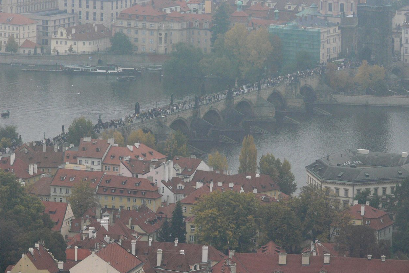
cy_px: 121
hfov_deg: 8.1
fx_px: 2897
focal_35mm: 255
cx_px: 212
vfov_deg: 5.4
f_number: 5.6
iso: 100
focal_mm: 49.4
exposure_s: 1/200
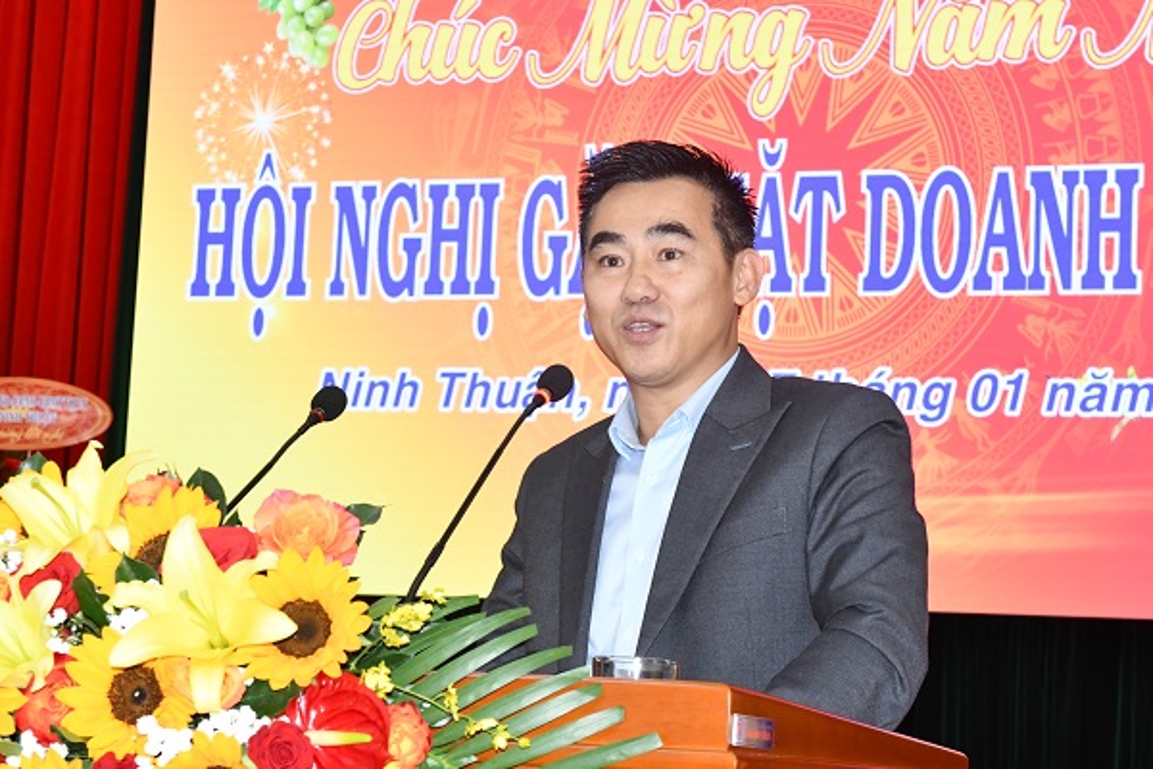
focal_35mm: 82
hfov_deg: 24.8
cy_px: 384
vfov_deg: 16.7
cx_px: 576
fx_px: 2626
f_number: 8
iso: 4500
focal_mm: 55
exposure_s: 1/100
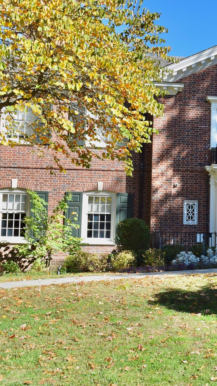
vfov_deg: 39.9
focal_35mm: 52
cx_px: 252
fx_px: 532
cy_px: 193
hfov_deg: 21.6
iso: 200
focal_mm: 22
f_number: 8
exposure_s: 1/250
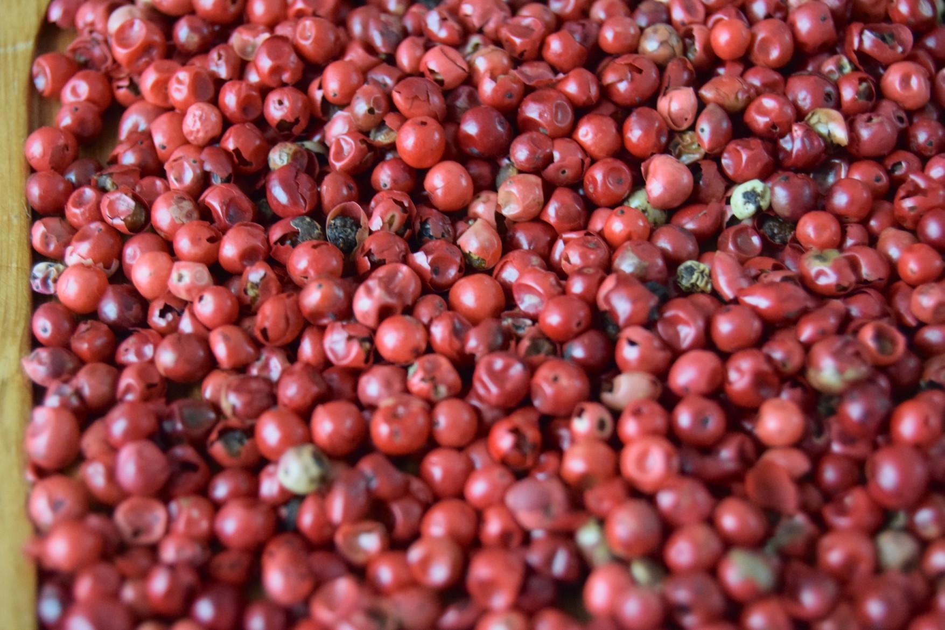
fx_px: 2165
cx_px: 472
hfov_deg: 24.6
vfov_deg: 16.6
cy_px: 315
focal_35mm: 82
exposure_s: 1/60
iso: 4000
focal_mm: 55
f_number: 5.6
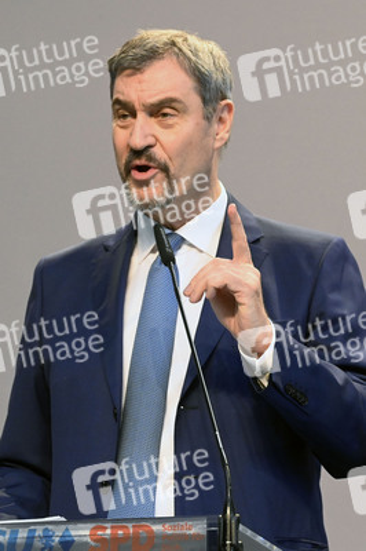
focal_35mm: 150
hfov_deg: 9.1
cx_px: 183
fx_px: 2291
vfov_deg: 13.7
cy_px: 276
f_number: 8
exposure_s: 1/640
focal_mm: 150
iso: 12800
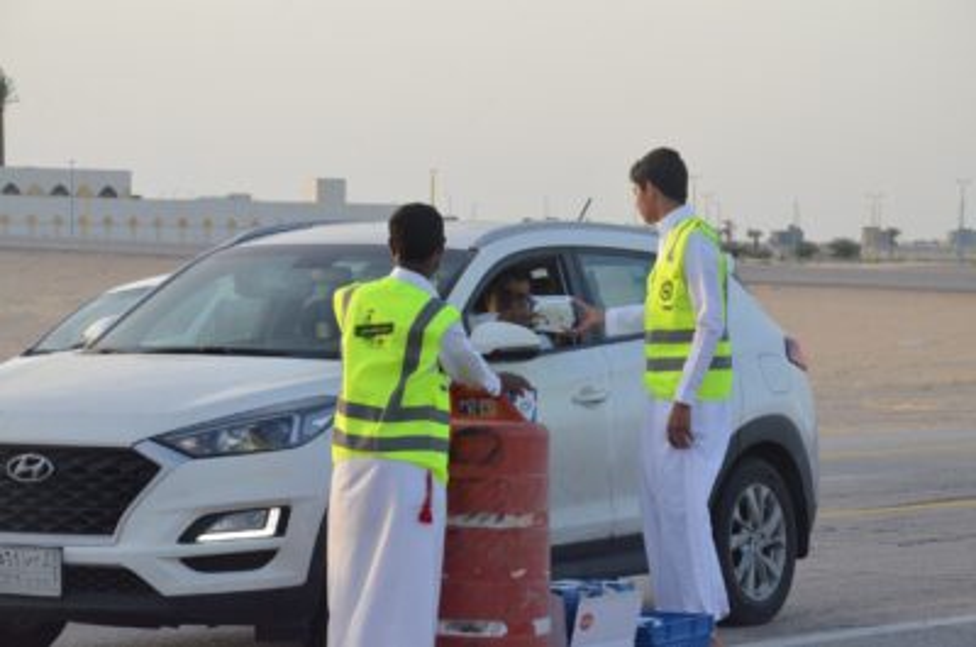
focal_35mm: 158
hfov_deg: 13.1
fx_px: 4261
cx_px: 488
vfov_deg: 8.7
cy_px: 324
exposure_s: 1/800
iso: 2500
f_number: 14
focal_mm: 105
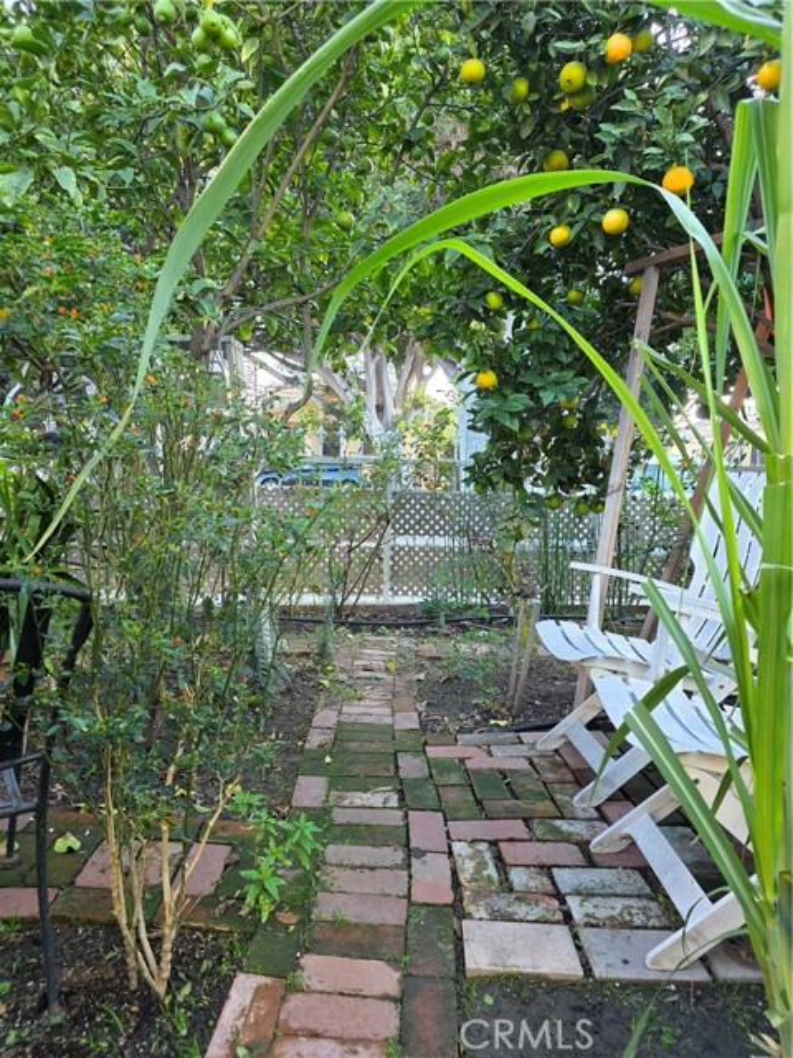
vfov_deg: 73.9
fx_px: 703
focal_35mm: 23
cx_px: 396
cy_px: 529
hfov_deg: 58.9
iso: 100
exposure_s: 1/180
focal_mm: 6.3
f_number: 1.7
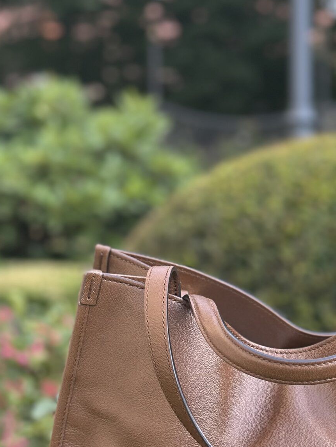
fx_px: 1385
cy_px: 365
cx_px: 273
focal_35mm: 107
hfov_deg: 13.8
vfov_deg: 18.2
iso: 80
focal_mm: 6.86
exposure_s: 1/590
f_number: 1.78
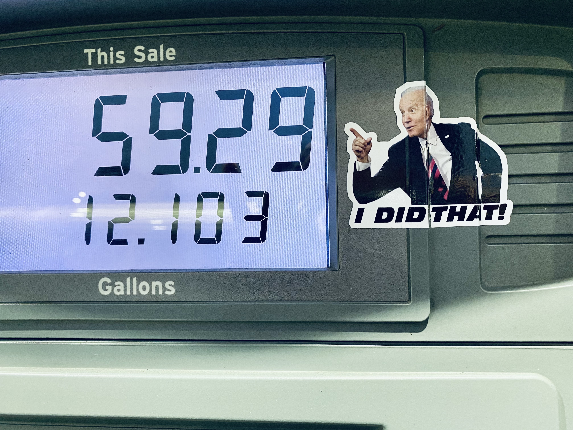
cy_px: 215
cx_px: 286
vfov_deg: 53.1
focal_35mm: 26
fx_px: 430
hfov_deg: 67.3
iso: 320
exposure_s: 1/60
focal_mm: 4.25
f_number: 1.8
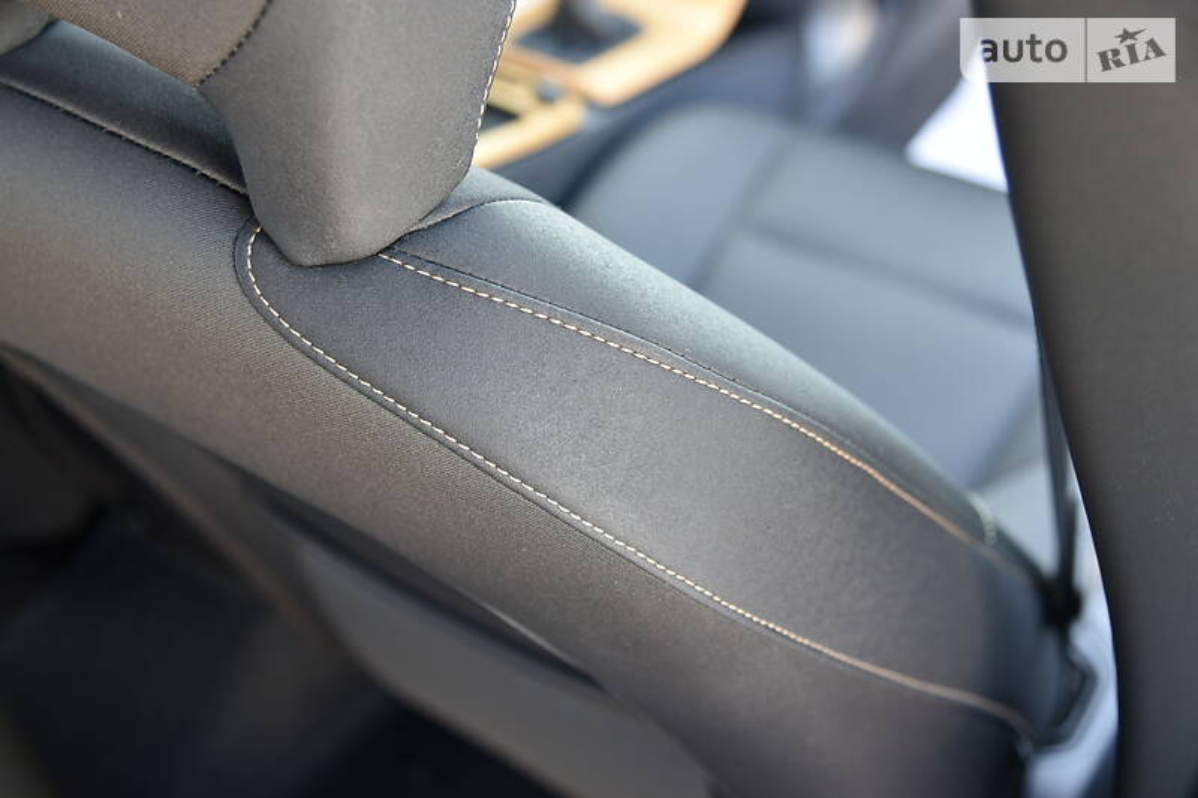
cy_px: 399
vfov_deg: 28.1
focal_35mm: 48
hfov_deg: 41.1
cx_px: 599
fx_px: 1597
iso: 640
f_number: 4
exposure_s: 1/60
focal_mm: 48
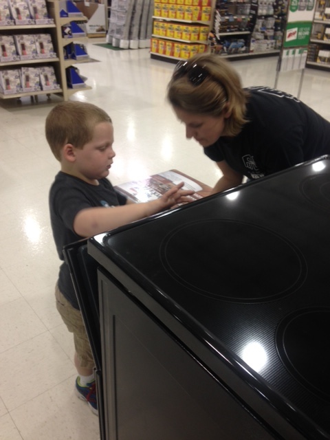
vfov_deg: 55.4
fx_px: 419
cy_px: 220
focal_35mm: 33
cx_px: 165
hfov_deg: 42.9
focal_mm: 4.12
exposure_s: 1/20
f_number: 2.4
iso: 50
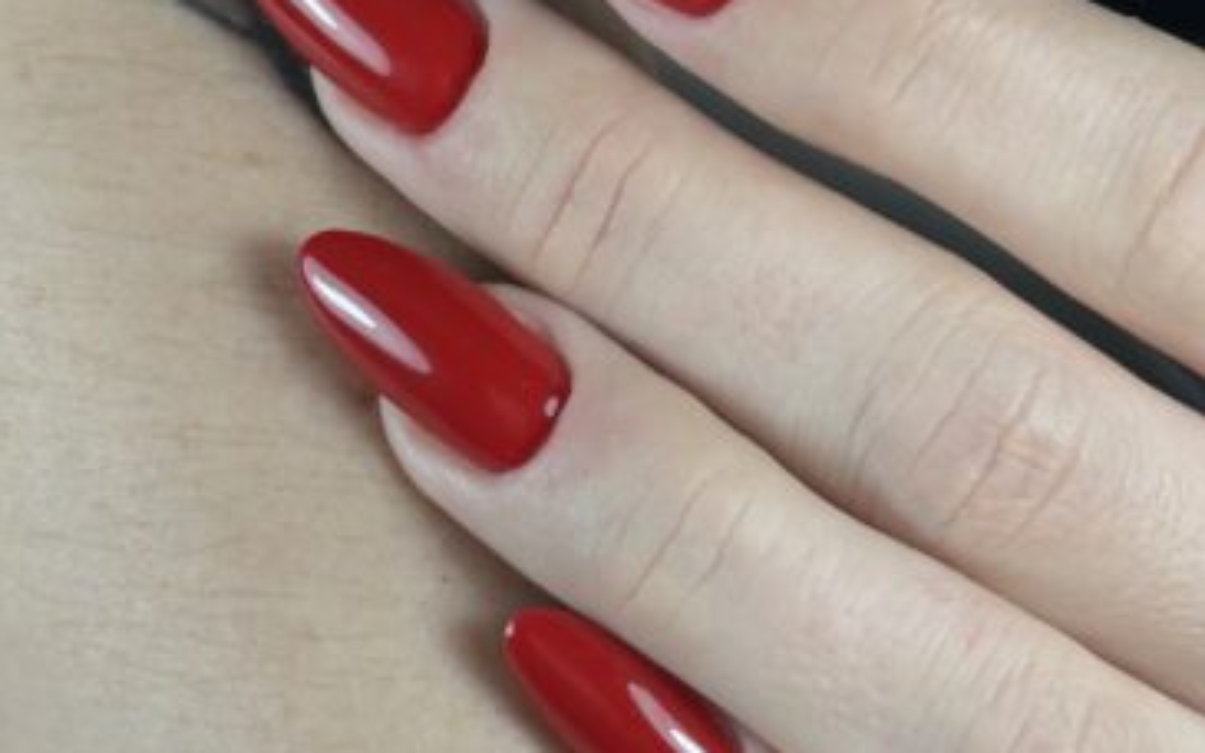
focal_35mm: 93
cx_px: 713
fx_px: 3054
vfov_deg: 14.0
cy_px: 144
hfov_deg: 22.3
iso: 80
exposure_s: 1/895
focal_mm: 6.76
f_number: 1.78
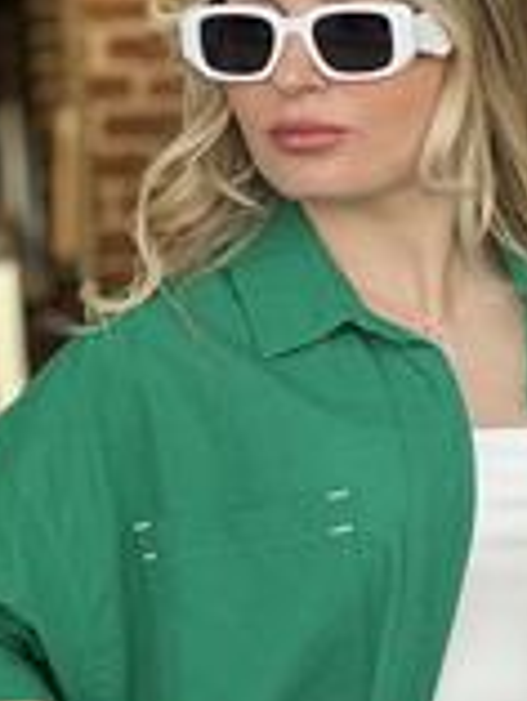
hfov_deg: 7.1
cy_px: 516
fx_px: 4257
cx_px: 447
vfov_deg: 9.4
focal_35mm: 210
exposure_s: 1/100
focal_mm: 9
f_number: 2.8
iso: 32
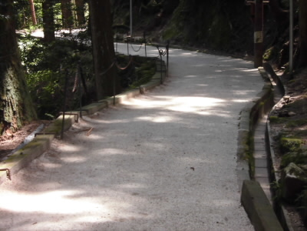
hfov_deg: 20.9
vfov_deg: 15.7
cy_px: 116
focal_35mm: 94
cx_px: 154
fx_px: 834
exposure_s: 1/60
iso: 200
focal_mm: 16.9
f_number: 4.7
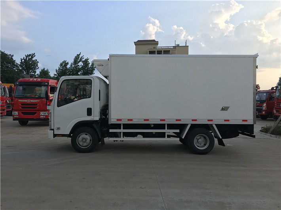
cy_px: 105
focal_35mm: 29
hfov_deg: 61.7
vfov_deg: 48.2
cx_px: 140
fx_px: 235
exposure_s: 1/557
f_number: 2.2
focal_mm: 4.15
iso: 25
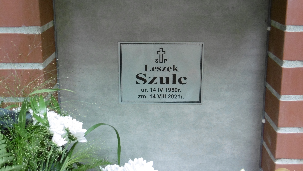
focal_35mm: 56
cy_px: 75
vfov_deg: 21.4
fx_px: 450
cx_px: 152
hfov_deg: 37.2
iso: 320
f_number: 4
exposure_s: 1/60
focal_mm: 9.2
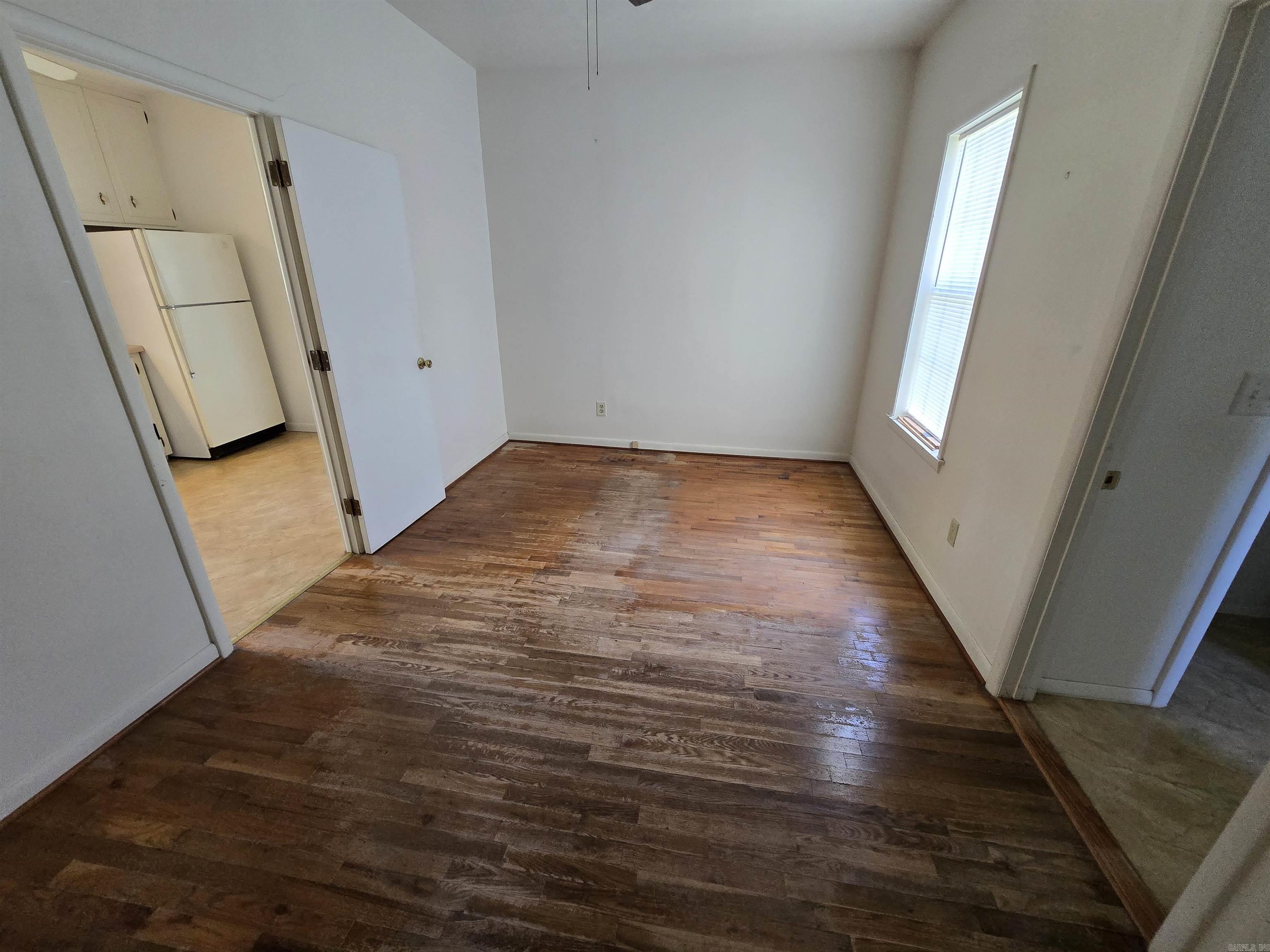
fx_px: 477
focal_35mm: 13
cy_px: 476
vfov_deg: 89.9
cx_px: 635
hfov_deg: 106.2
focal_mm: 2.2
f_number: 2.2
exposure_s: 1/60
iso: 320
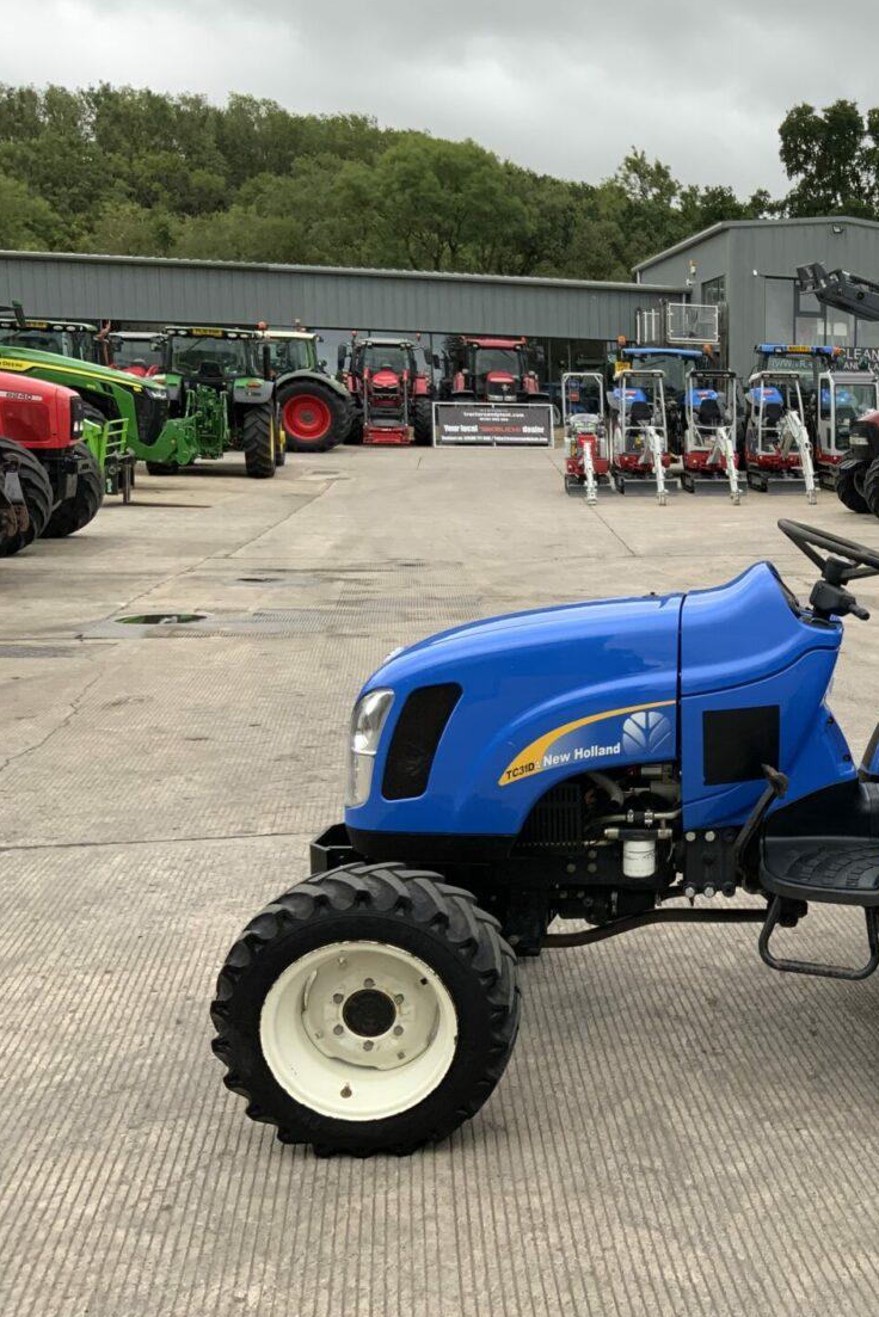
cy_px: 654
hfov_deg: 30.4
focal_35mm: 41
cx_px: 872
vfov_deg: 47.4
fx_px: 1501
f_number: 1.8
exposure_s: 1/251
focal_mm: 3
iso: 16
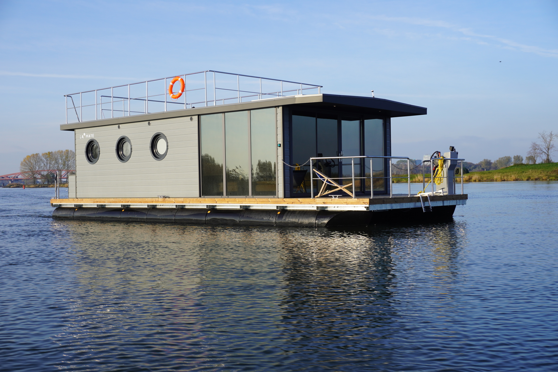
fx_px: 721
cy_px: 186
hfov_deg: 42.3
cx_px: 279
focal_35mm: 46
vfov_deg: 29.0
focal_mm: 31
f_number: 10
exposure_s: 1/125
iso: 100
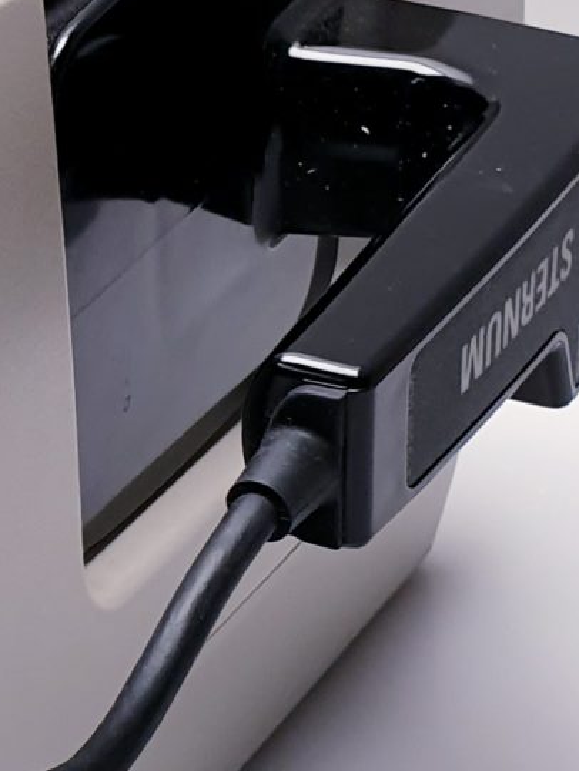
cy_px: 292
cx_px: -434
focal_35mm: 123
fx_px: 2742
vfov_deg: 16.0
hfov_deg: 11.3
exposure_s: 1/100
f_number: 2.4
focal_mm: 4.3
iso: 80
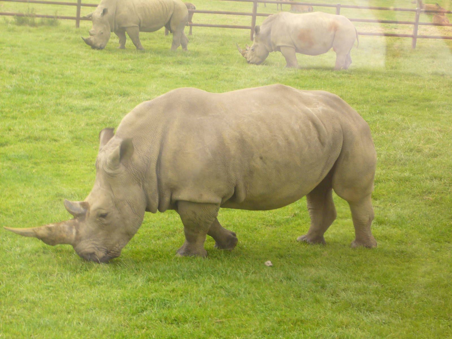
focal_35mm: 105
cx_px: 226
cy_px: 170
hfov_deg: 18.7
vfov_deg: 14.1
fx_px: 1371
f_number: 5
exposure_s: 1/50
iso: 80
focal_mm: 17.4
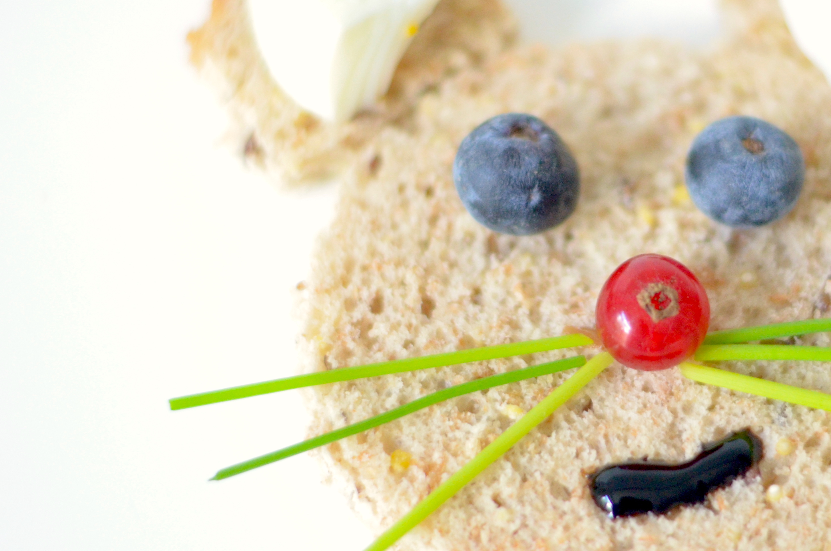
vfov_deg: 10.7
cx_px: 647
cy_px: 245
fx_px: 2926
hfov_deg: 16.1
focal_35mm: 127
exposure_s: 1/160
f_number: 1.8
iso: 1600
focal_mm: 50
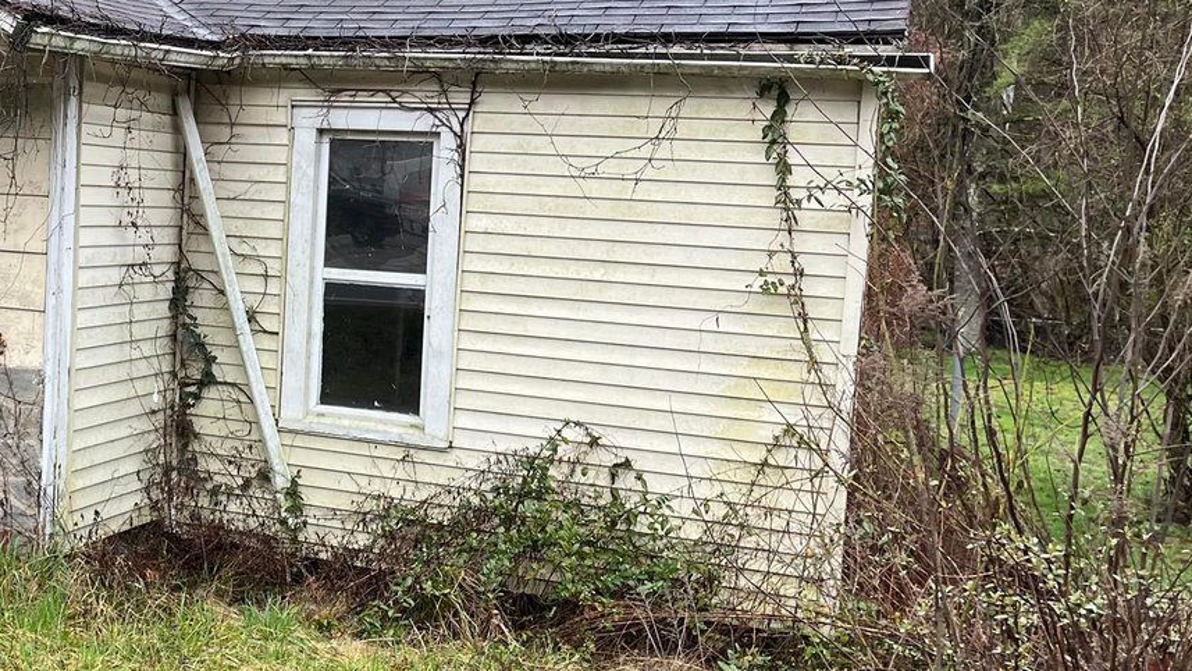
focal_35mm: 50
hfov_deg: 39.2
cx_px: 191
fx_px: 1580
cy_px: 237
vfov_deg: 23.9
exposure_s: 1/487
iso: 50
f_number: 1.6
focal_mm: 5.1
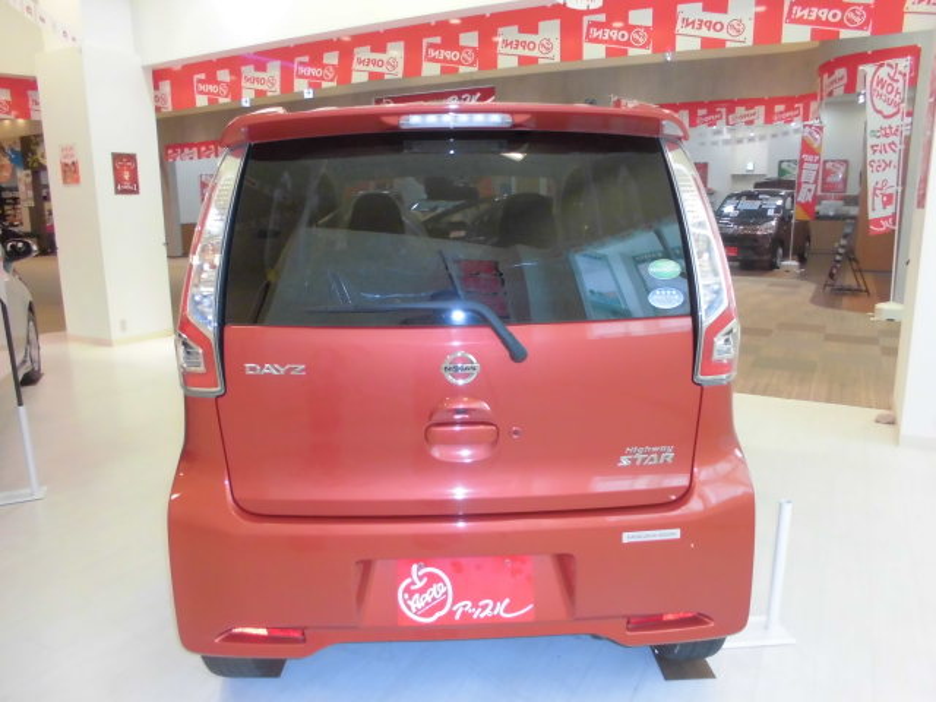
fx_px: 703
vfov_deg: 53.1
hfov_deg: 67.3
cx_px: 468
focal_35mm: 26
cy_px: 351
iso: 200
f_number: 3.5
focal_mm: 4.6
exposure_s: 1/60
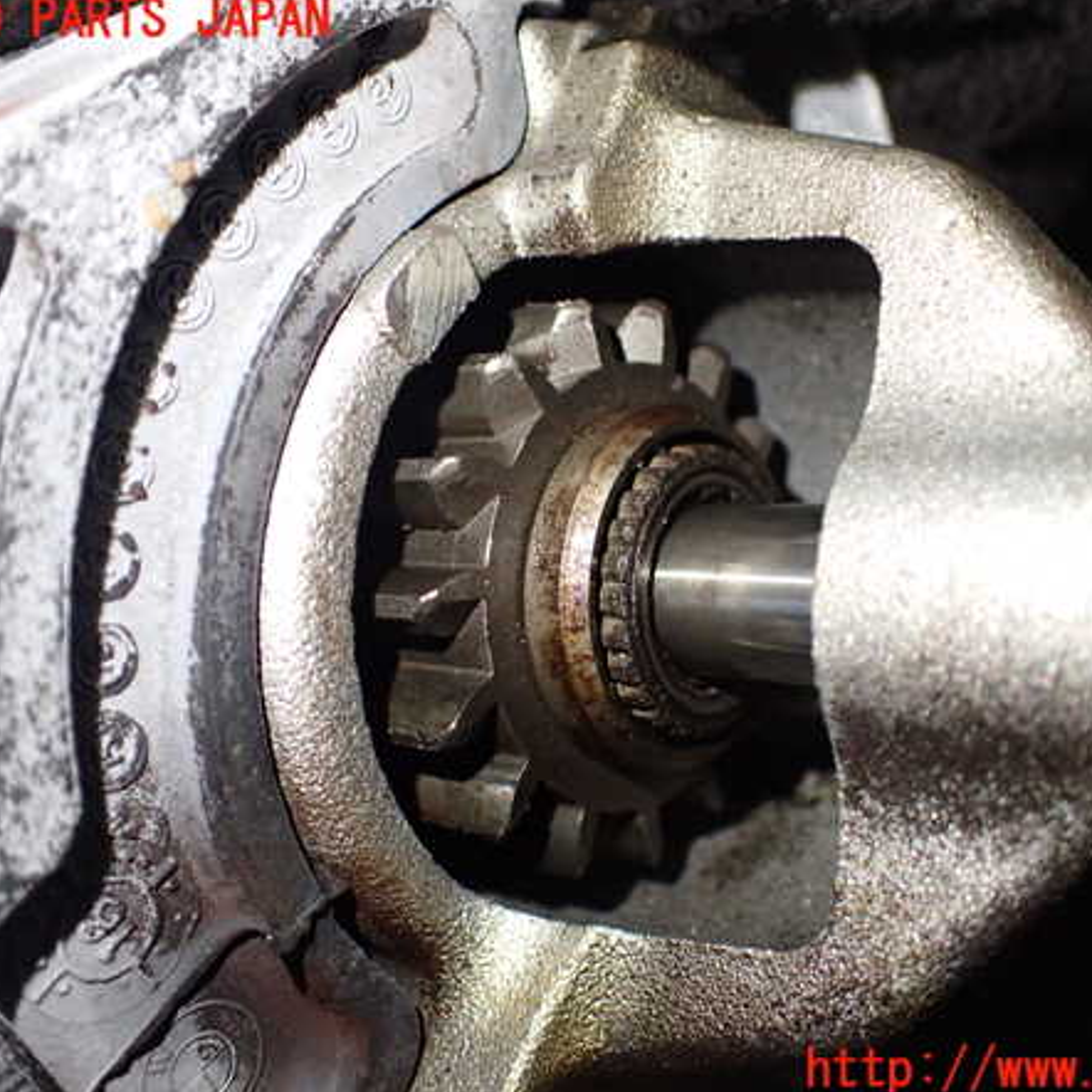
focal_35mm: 36
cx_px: 623
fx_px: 1285
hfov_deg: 45.9
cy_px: 546
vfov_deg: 46.0
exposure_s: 1/125
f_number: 2.3
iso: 640
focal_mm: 5.4
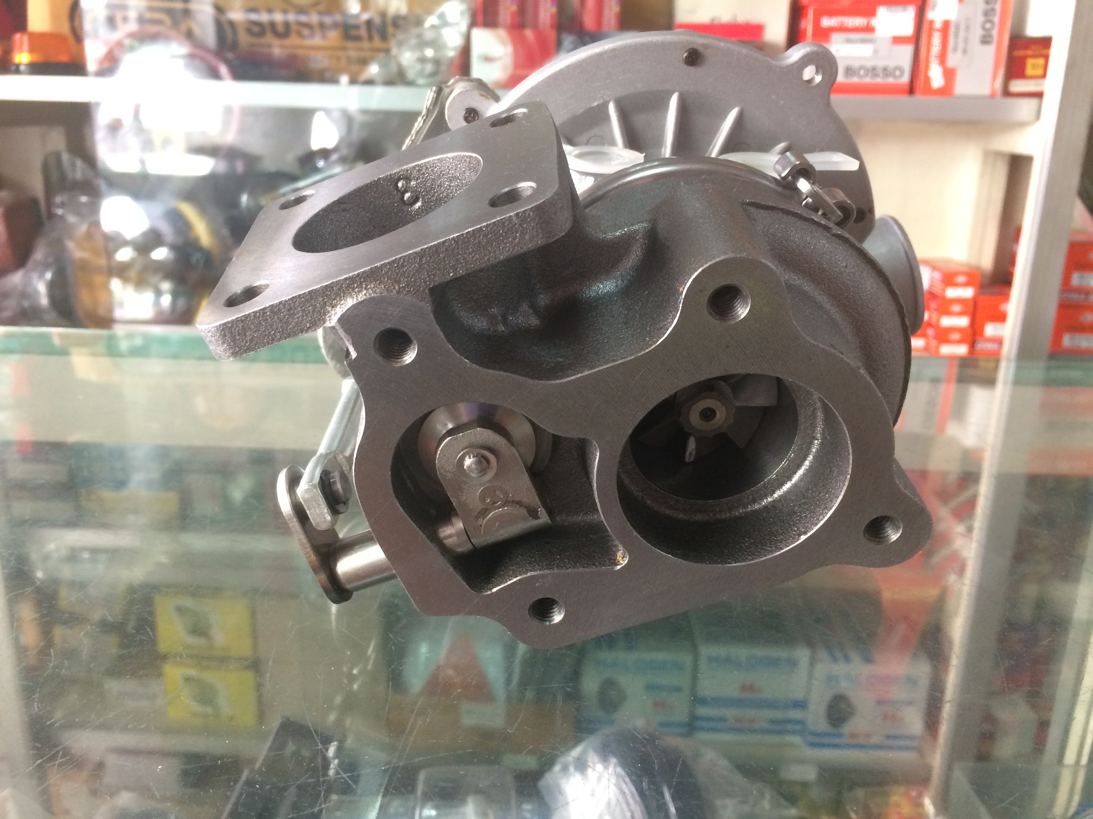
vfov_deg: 48.2
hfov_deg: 61.7
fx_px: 916
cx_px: 546
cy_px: 410
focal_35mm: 29
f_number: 2.2
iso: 200
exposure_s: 1/33
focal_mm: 4.15
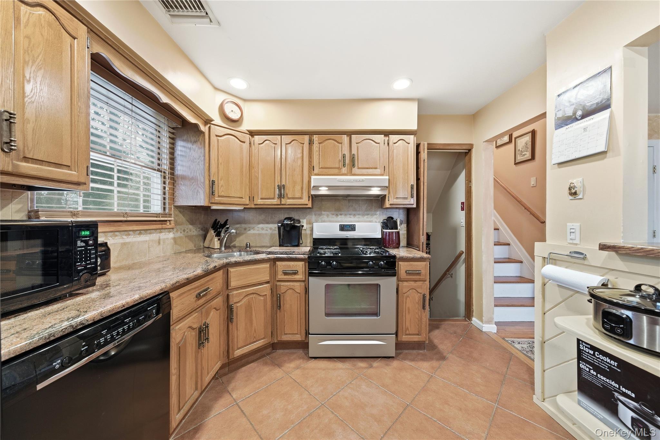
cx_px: 330
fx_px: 220
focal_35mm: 12
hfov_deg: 112.6
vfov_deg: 90.0
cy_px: 220
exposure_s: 1/50
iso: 400
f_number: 8
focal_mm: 12
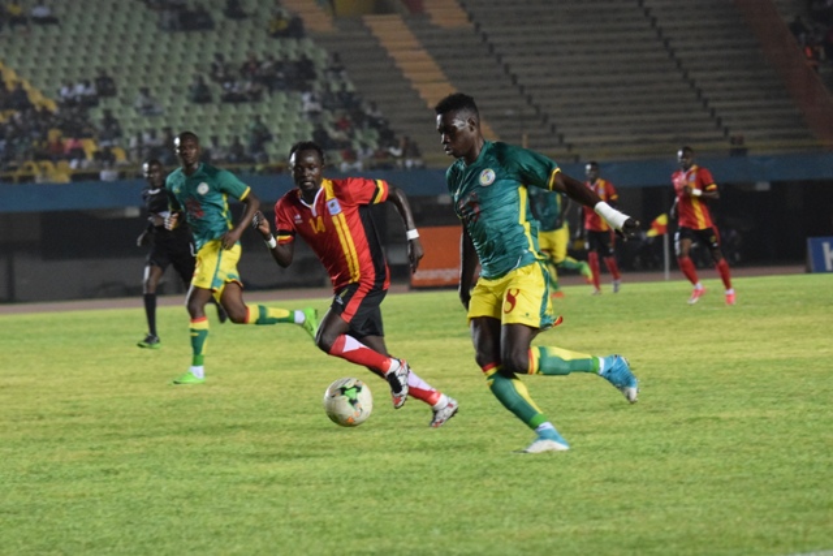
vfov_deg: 5.7
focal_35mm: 240
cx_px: 416
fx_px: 5554
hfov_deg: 8.6
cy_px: 278
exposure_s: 1/500
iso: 6400
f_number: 5
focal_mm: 160
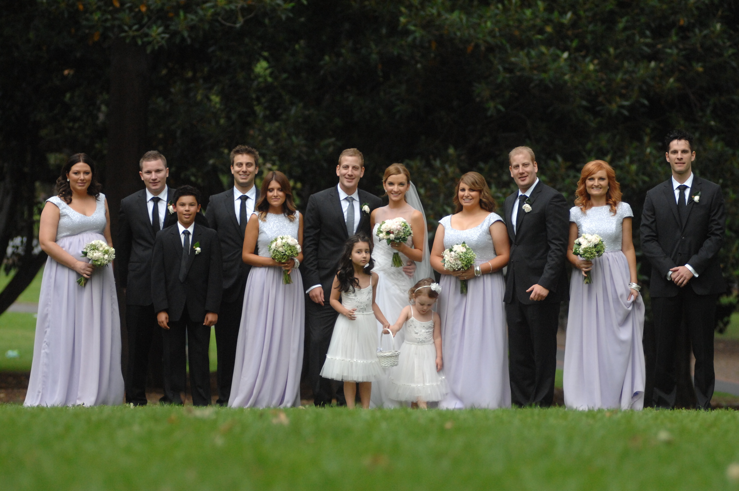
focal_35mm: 168
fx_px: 3444
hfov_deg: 12.2
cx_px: 370
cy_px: 246
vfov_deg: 8.2
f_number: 3.2
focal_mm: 112
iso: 800
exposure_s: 1/640
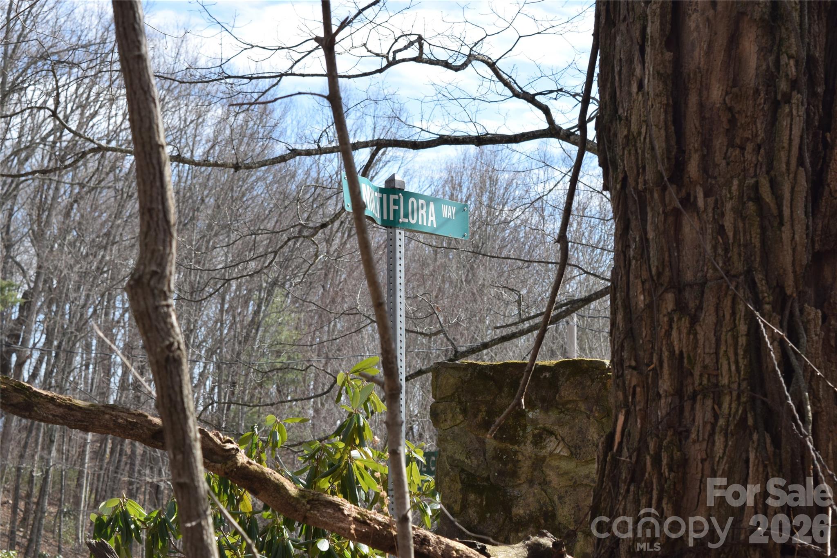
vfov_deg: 16.6
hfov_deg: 24.6
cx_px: 418
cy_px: 279
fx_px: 1918
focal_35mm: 82
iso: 200
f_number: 8
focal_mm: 55
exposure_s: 1/250
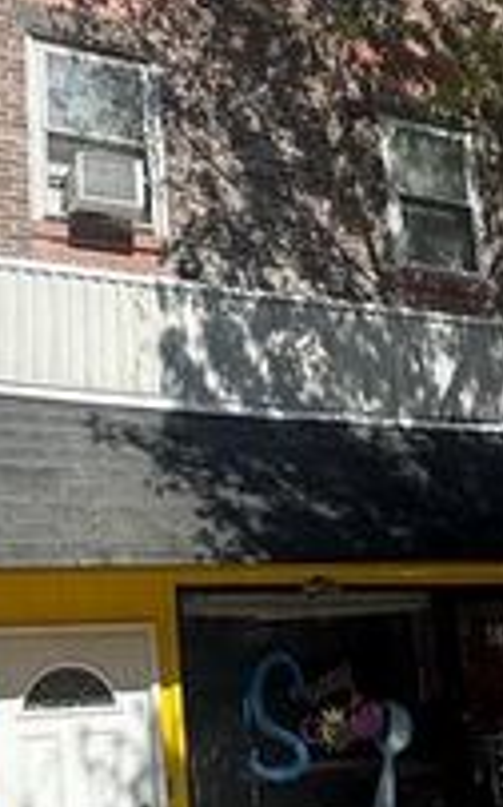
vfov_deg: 40.6
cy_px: 529
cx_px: 248
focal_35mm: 49
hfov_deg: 26.3
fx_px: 1076
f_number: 2.2
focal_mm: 2.22
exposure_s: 1/2237
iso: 50
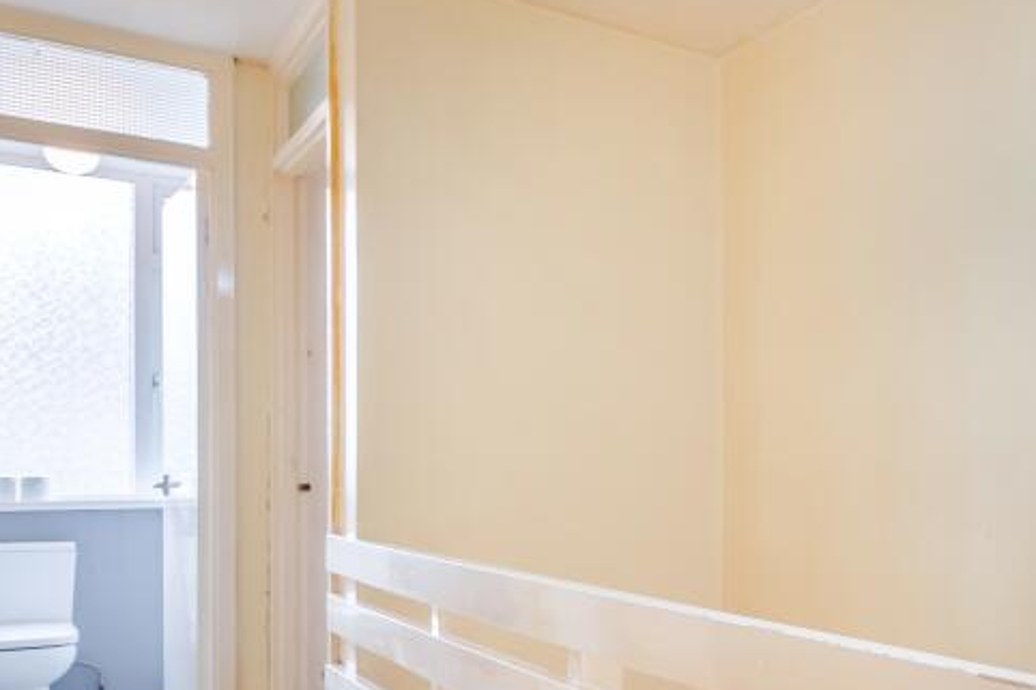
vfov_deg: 38.5
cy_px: 449
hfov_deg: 50.3
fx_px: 978
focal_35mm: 34
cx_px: 909
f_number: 8
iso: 200
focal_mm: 16
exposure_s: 1/20
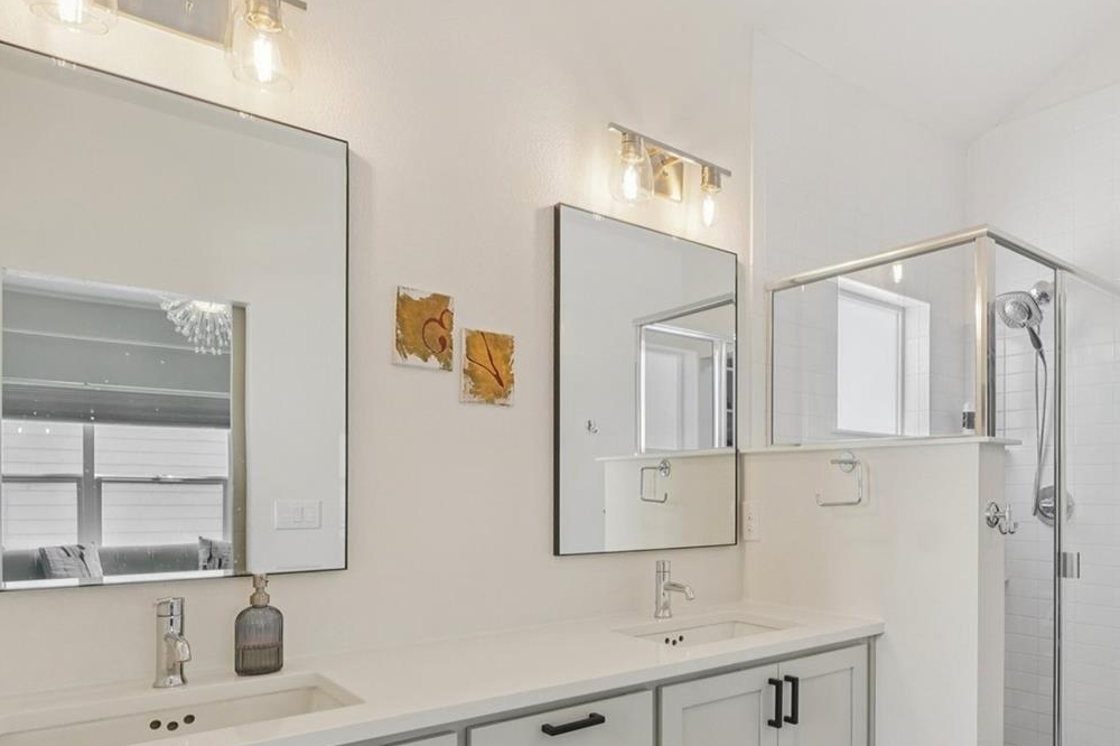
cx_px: 790
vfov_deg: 50.3
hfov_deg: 68.5
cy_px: 504
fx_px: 776
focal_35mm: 25
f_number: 8
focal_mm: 10.4
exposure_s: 1/6
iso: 800
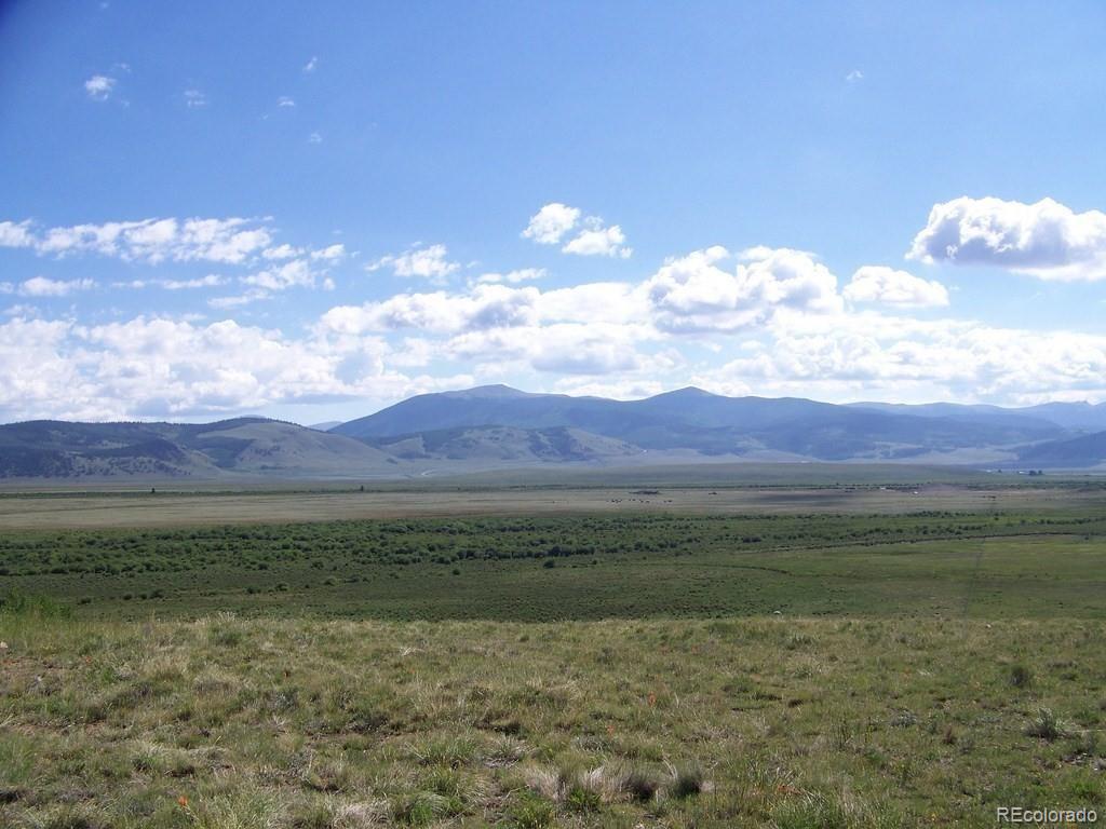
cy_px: 414
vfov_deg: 39.7
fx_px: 1150
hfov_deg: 51.4
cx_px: 553
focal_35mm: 36
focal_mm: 5.85
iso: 64
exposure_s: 1/640
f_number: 4
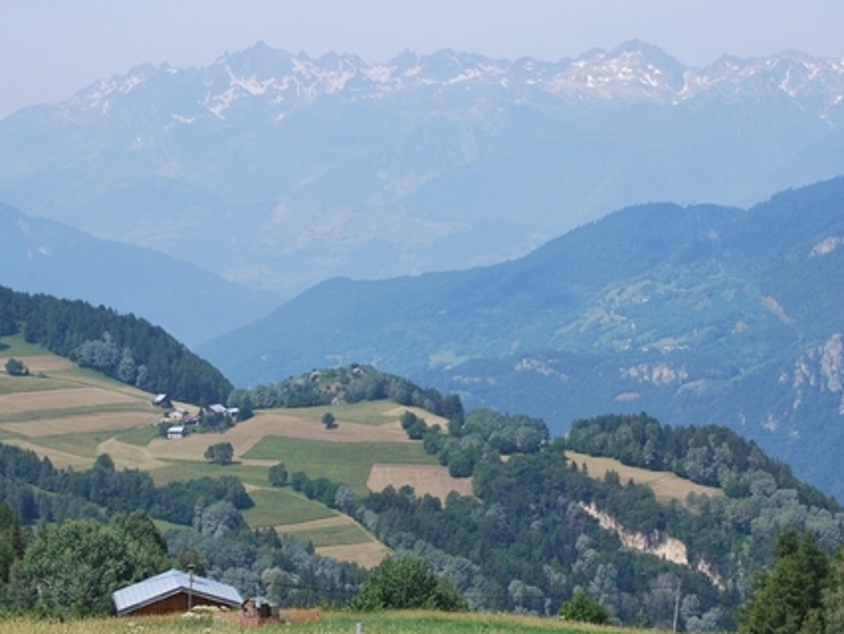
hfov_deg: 17.6
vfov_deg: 13.3
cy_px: 300
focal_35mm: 112
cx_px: 380
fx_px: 2724
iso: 100
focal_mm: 55
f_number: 7.1
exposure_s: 1/200
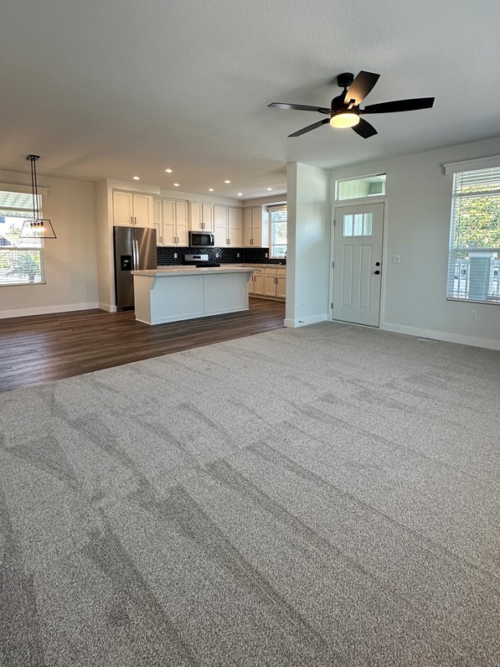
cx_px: 255
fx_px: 347
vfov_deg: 87.2
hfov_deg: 71.6
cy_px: 284
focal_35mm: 18
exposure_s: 1/120
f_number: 2.2
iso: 125
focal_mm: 2.22
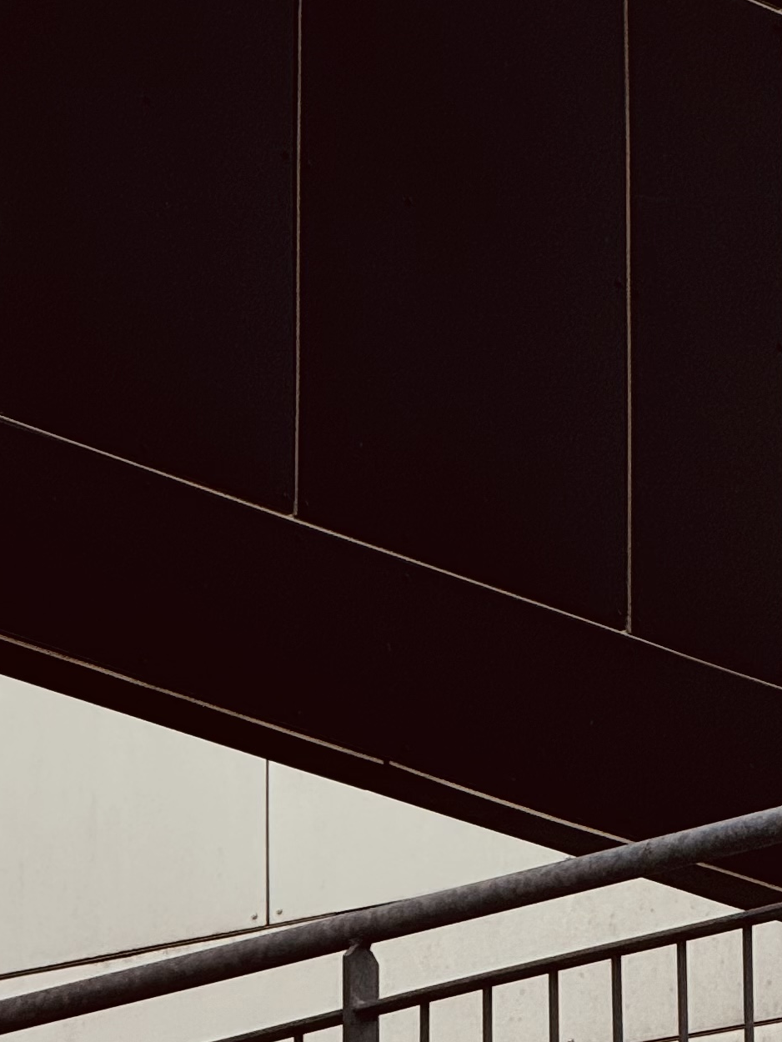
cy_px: 8
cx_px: 396
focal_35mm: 387
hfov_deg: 3.8
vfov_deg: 5.1
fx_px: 11653
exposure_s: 1/1167
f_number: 2.8
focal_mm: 15.66
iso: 50
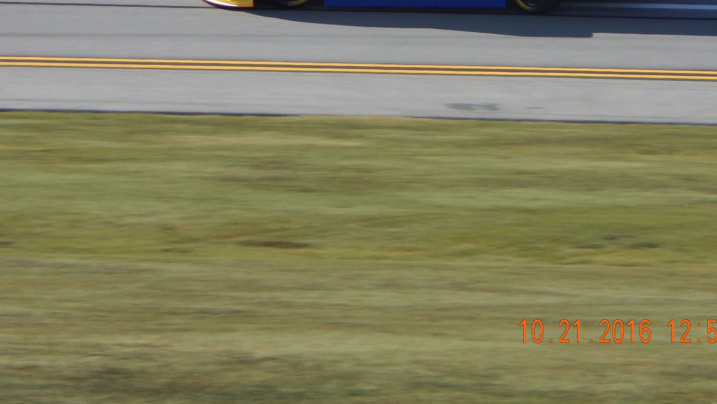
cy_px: 43
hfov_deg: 5.9
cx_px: 331
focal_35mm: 368
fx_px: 6997
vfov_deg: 3.3
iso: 125
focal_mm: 44.9
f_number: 5.6
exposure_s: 1/640
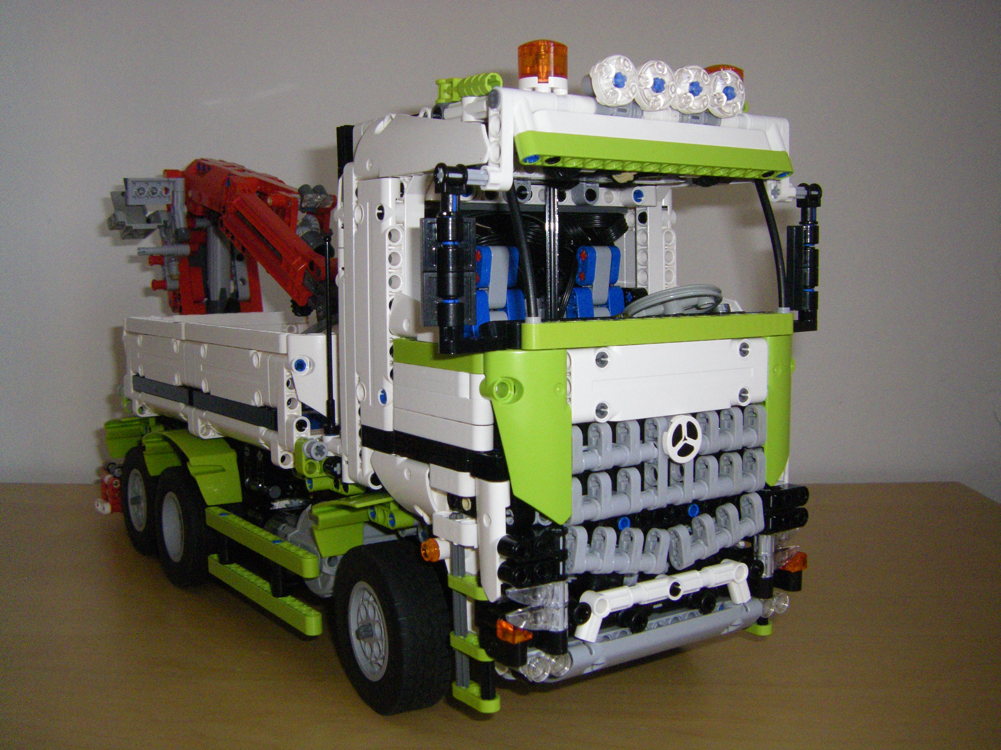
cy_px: 375
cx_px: 500
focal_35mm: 38
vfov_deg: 37.7
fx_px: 1099
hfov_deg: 49.0
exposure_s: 1/50
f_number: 7
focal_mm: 6.3
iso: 400
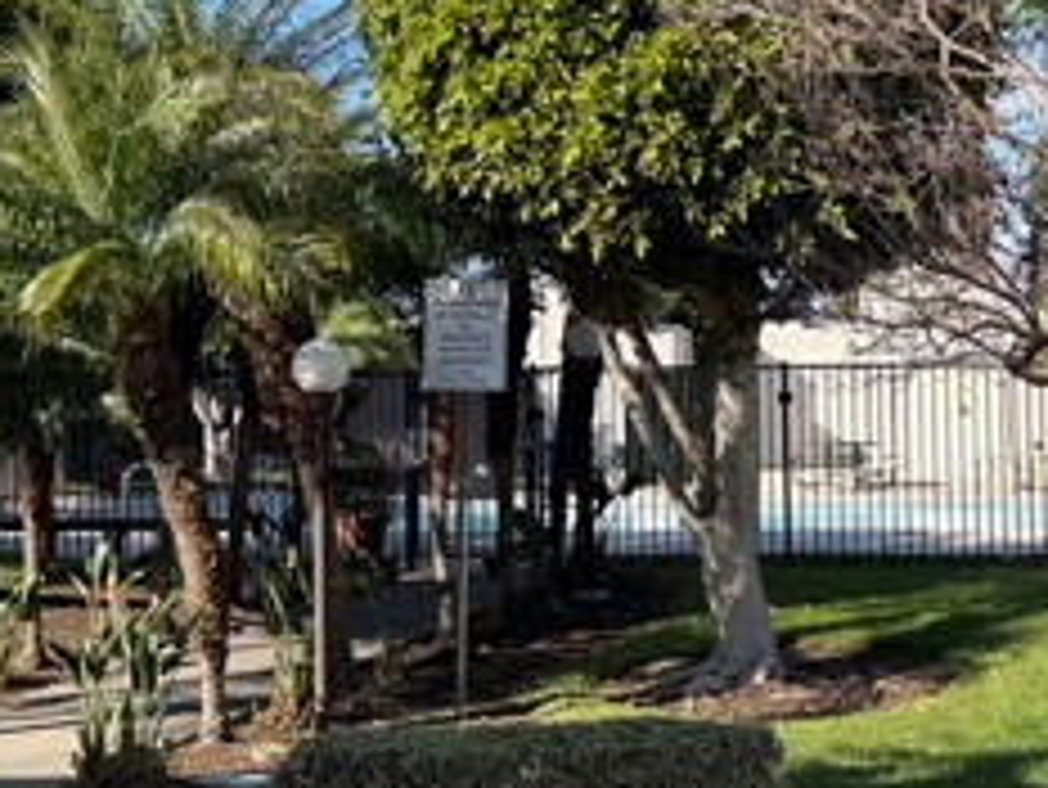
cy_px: 279
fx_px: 1999
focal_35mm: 66
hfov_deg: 29.3
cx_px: 589
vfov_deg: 22.2
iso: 80
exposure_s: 1/2370
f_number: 1.78
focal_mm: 6.76
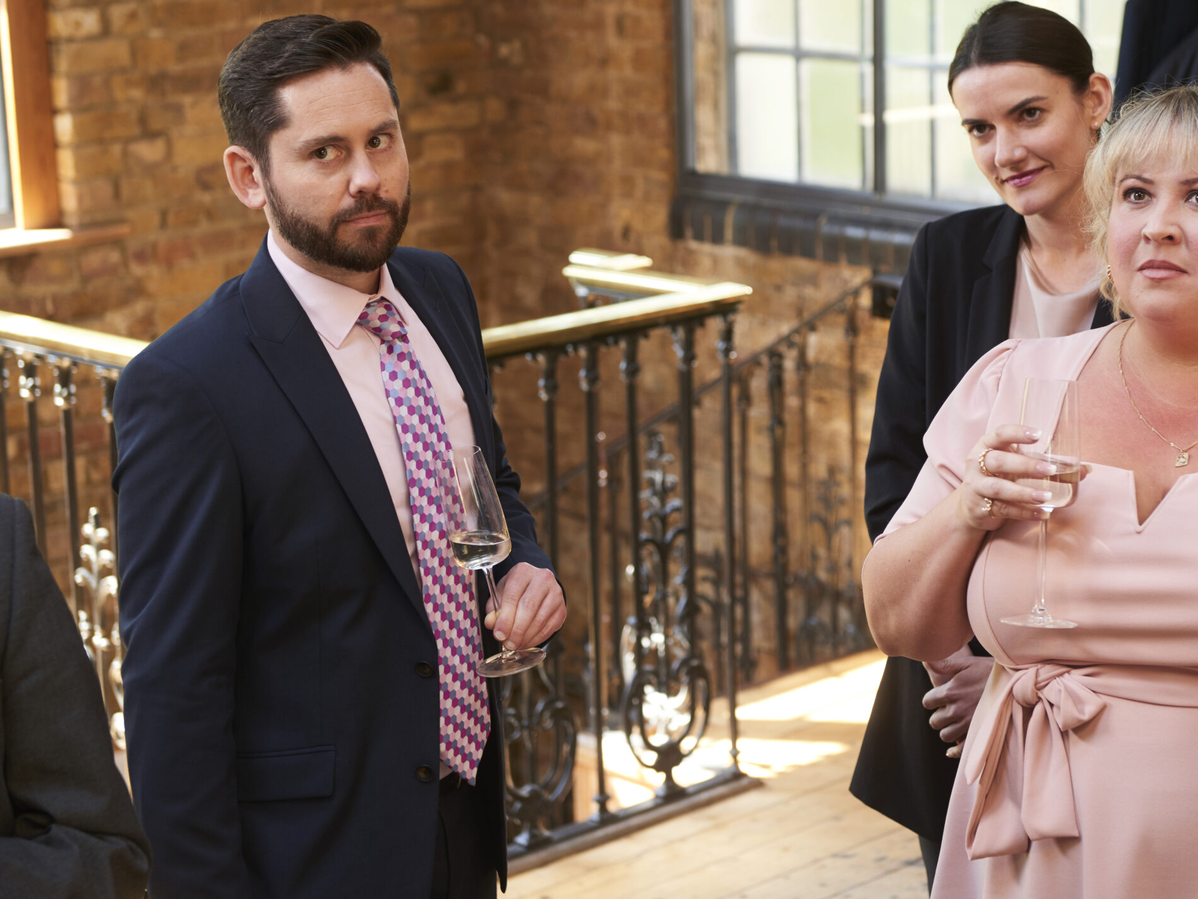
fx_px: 3150
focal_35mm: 91
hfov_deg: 21.5
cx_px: 733
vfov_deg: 16.2
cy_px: 379
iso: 400
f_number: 4
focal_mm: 70
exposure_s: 1/80
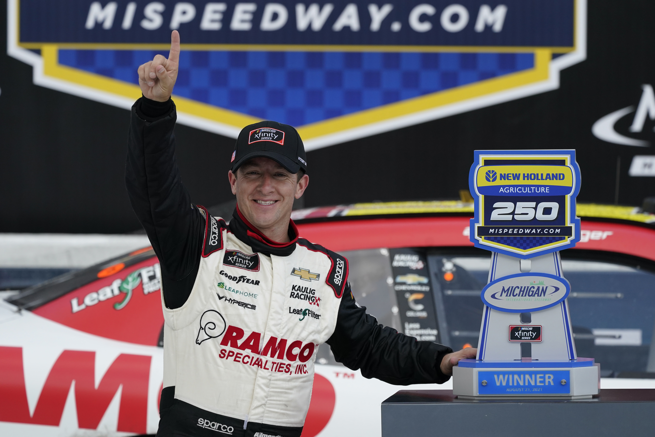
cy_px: 218
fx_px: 4657
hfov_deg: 8.0
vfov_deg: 5.4
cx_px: 328
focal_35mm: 256
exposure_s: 1/2000
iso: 1250
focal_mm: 256
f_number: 6.3
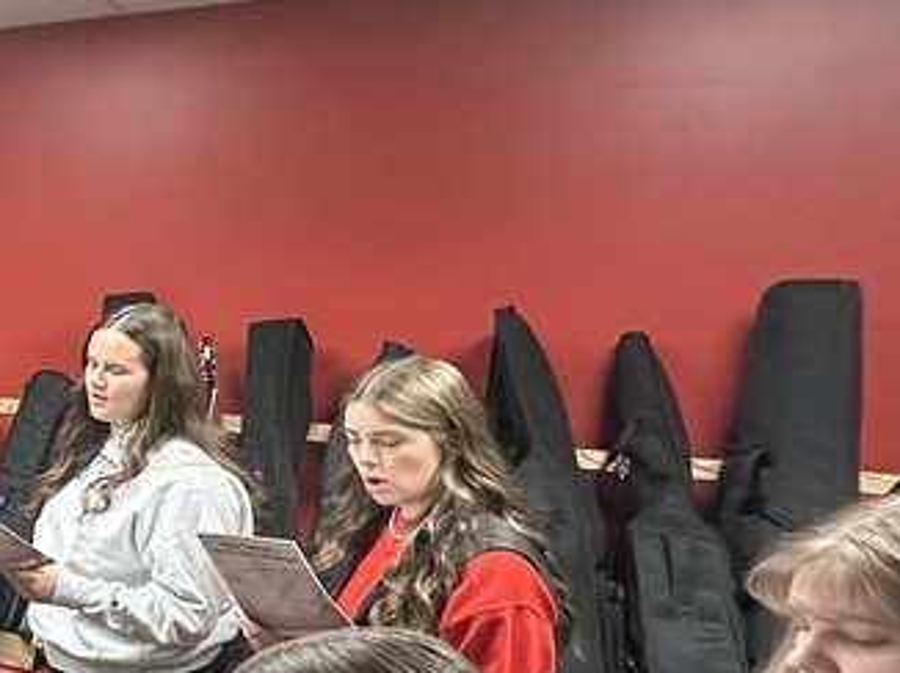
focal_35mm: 44
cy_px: 419
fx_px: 1143
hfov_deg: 28.4
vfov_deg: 32.7
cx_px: -444
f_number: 2.2
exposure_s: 1/60
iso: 250
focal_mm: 2.22
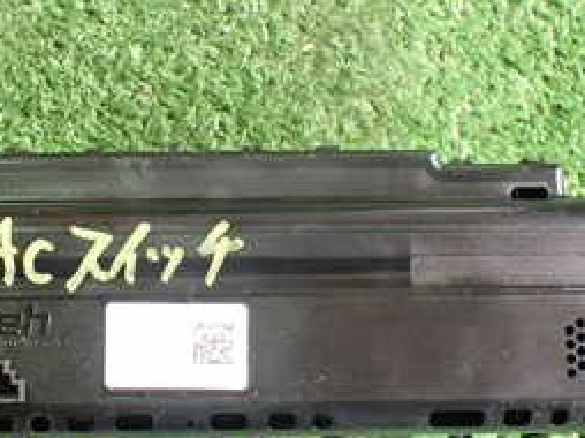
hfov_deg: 27.0
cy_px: 237
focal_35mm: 71
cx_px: 140
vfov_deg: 20.7
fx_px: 1199
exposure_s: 1/40
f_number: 2.3
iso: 800
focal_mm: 5.4
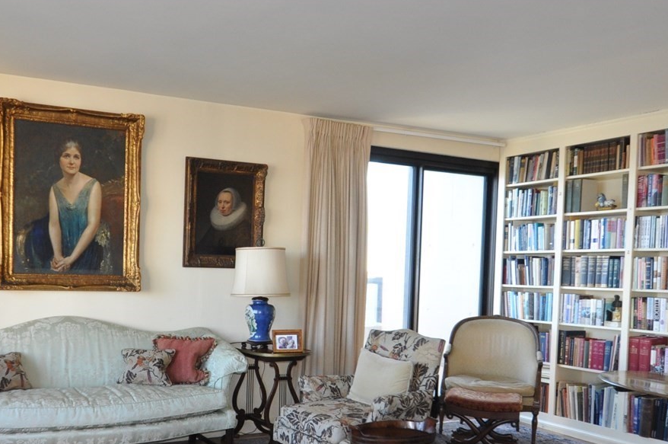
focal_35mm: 35
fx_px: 649
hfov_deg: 53.7
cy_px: 276
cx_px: 237
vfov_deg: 37.5
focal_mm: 10
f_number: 3.5
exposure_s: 1/125
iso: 450
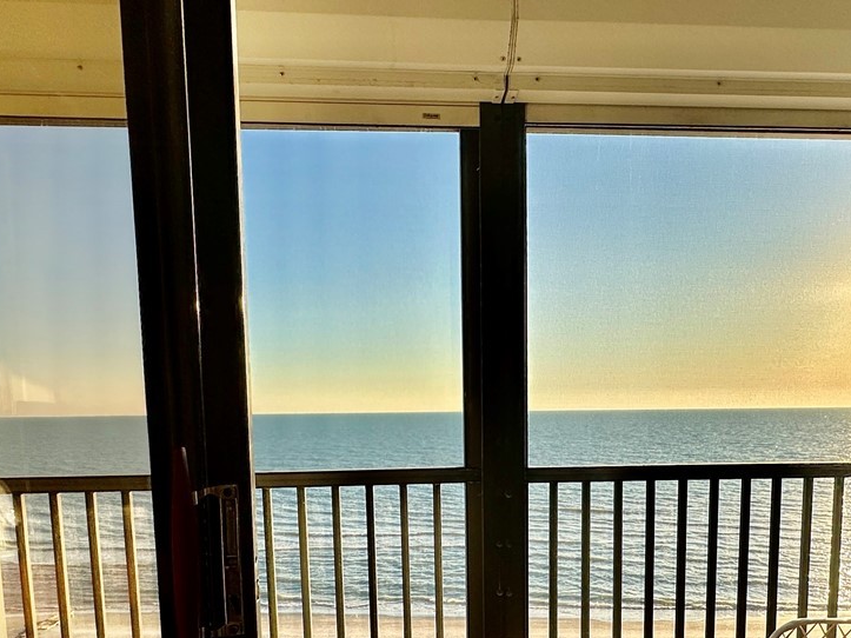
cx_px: 463
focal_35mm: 31
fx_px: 762
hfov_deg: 58.3
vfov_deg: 43.4
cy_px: 509
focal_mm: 2.22
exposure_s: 1/1261
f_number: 2.2
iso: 50
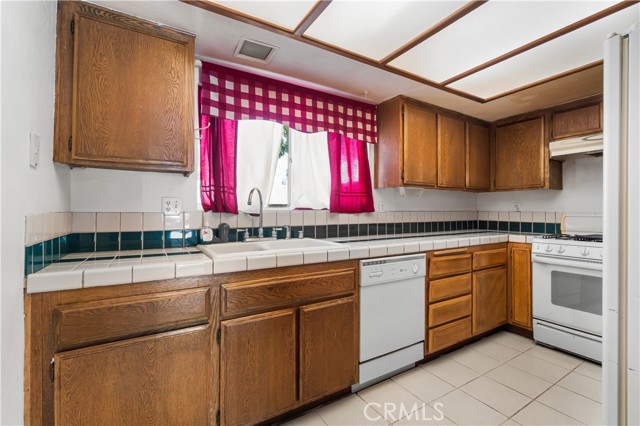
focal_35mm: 15
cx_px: 320
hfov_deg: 100.4
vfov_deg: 77.3
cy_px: 213
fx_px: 267
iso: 320
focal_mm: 10
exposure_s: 1/8
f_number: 7.1
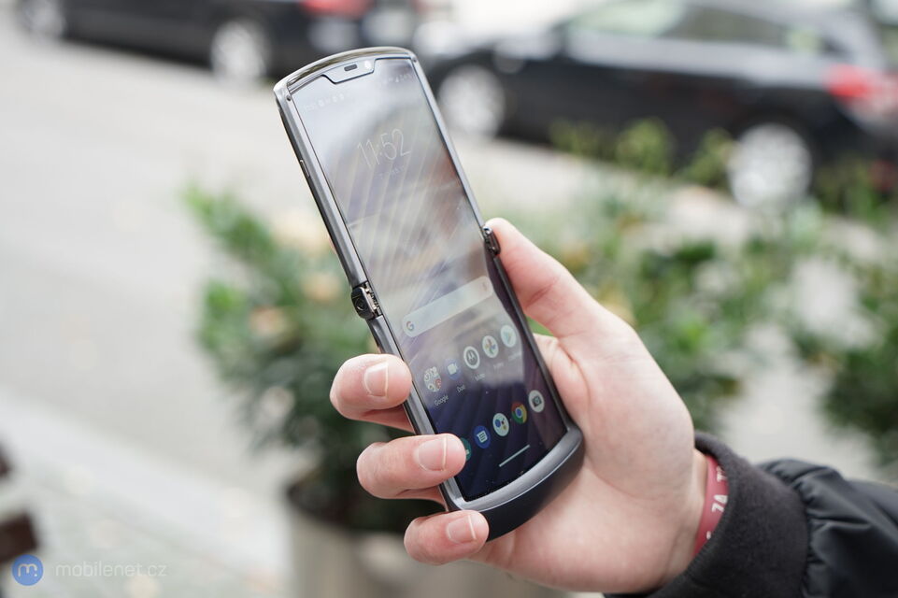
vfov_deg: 26.5
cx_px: 449
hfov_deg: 38.9
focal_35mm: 51
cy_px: 299
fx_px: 1272
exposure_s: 1/80
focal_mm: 51
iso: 320
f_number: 4.5
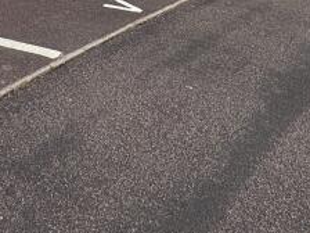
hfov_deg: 30.2
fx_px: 573
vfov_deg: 18.3
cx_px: 123
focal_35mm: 64
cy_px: -179
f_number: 2.2
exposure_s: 1/3390
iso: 50
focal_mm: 2.22
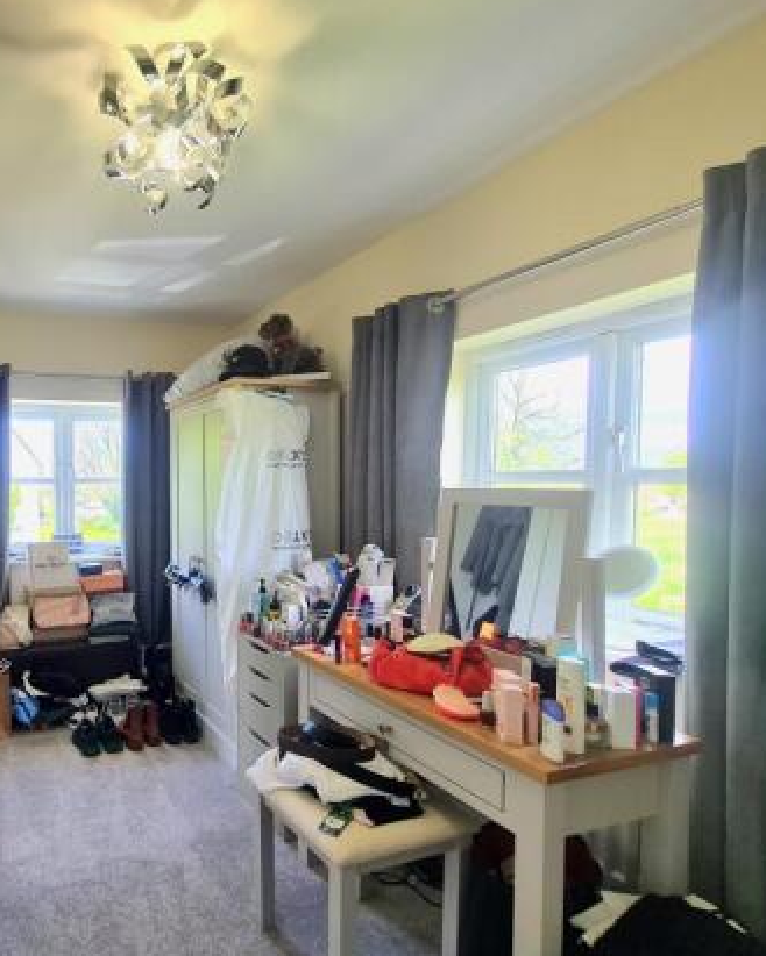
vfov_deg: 86.3
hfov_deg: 66.0
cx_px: 136
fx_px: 510
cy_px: 497
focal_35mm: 18
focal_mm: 2.22
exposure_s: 1/100
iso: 100
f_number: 2.2
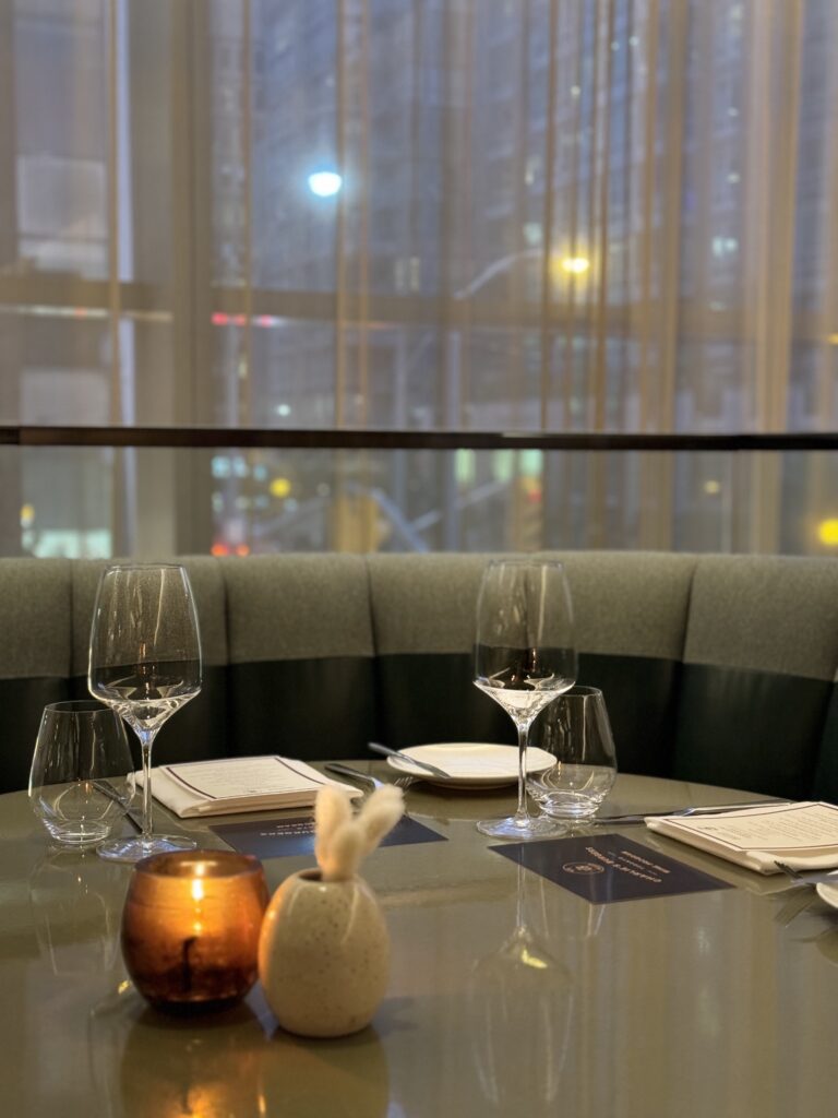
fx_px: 1549
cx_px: 419
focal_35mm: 48
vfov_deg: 39.7
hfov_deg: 30.3
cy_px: 559
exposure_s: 1/24
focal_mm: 6.76
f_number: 1.78
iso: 640
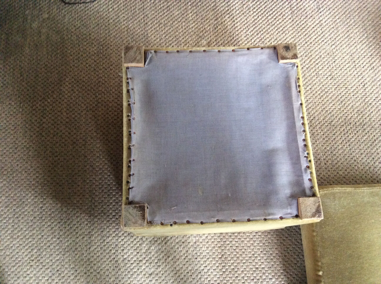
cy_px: 142
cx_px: 190
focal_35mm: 32
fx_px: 352
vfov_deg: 44.1
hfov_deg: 56.9
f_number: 2.4
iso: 250
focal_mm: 3.3
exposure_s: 1/25
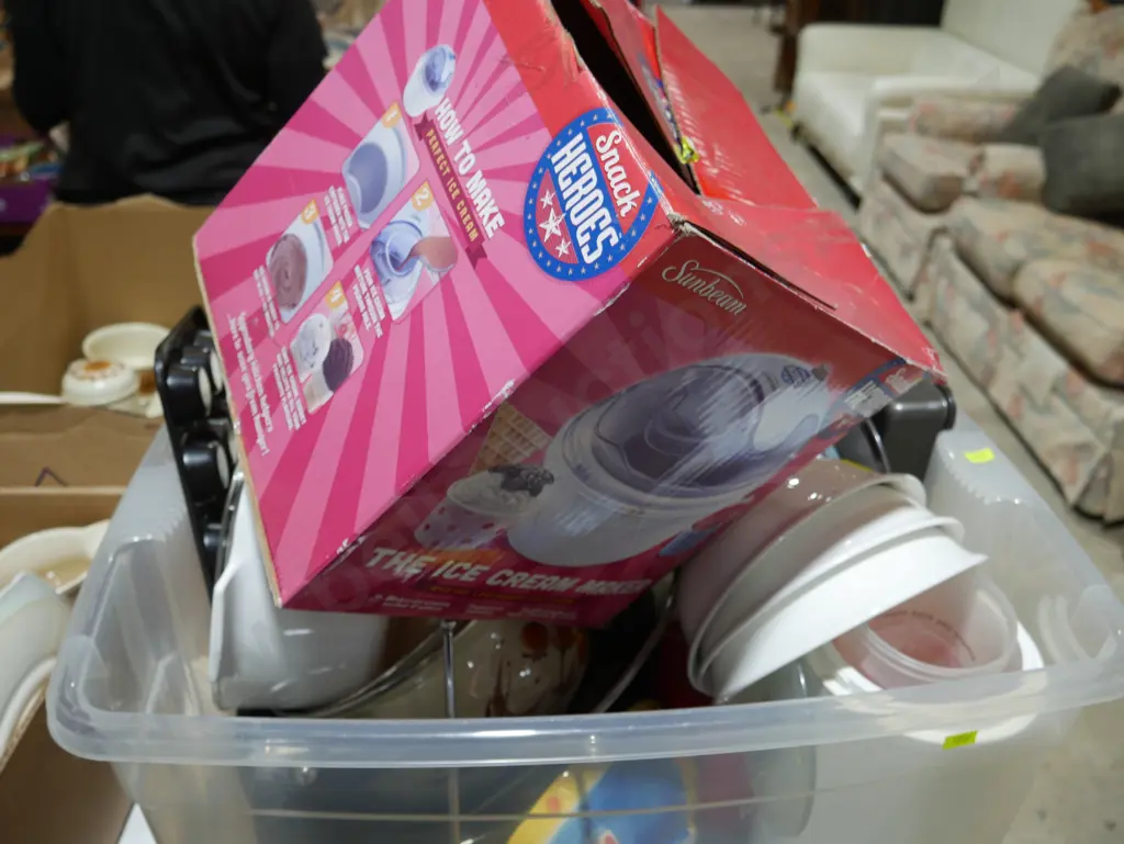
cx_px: 562
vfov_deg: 46.8
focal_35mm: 30
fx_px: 975
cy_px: 422
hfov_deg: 59.9
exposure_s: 1/80
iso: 200
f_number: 3.6
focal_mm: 15
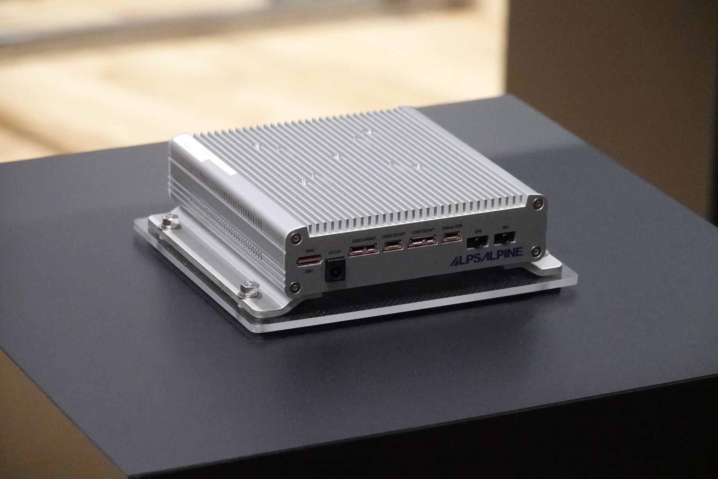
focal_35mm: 177
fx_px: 3530
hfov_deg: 11.6
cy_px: 240
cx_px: 359
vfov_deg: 7.8
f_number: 4
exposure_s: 1/320
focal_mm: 64.84
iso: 6400
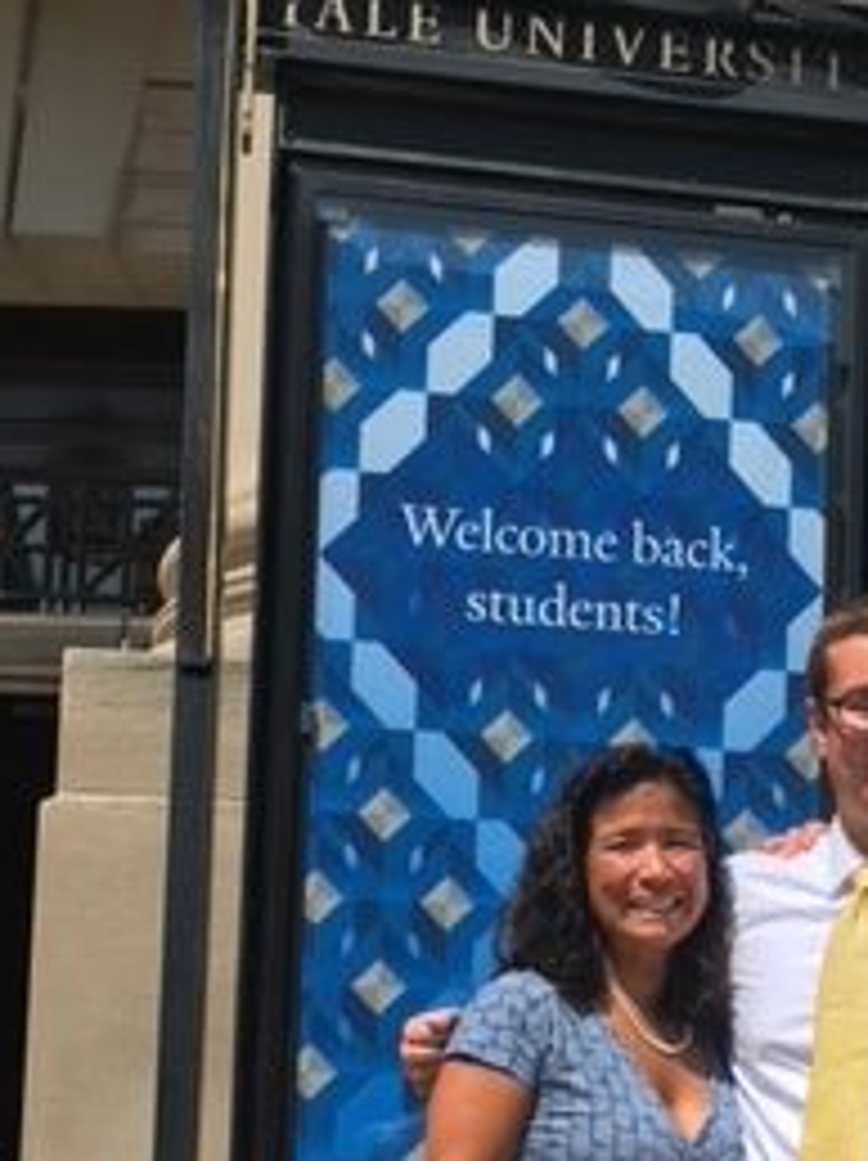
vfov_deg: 26.1
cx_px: 733
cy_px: 1066
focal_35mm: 72
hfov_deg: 20.1
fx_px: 2411
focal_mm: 4.15
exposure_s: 1/1637
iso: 25
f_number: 2.2
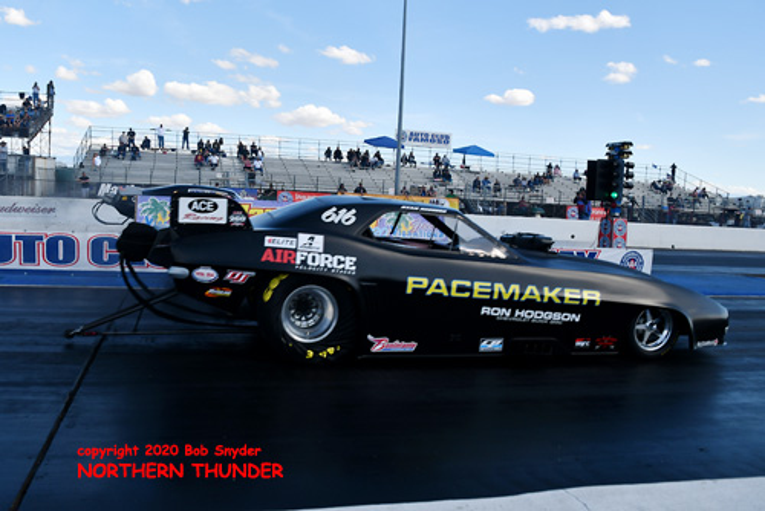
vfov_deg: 53.2
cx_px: 382
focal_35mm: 24
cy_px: 256
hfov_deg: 73.7
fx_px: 510
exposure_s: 1/1250
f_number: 5.6
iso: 160
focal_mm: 16
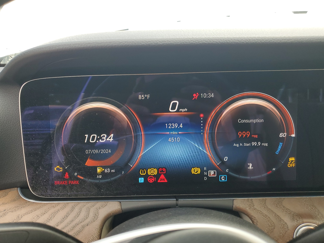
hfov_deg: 67.3
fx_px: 243
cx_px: 162
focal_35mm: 26
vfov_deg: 53.1
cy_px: 122
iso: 50
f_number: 1.5
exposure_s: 1/213
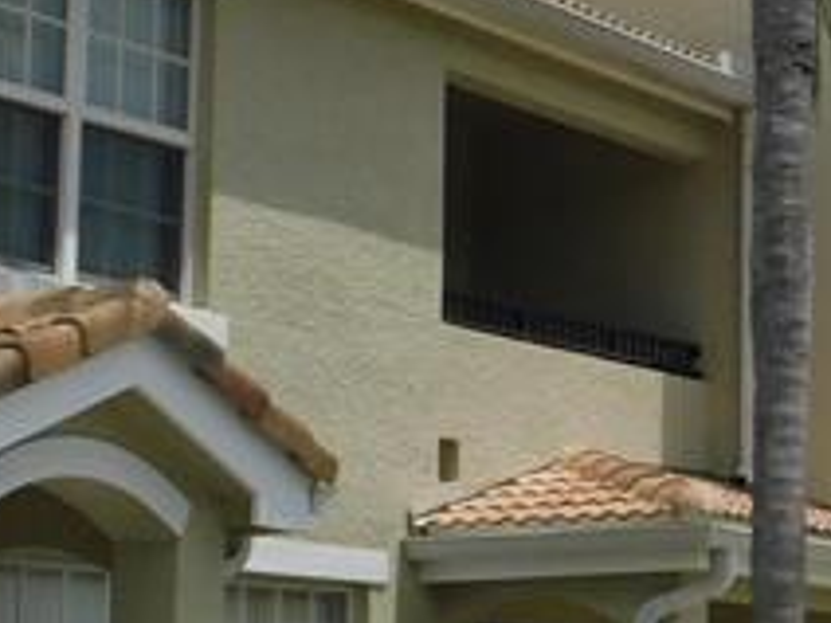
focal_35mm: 145
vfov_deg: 10.2
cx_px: 1129
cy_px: 165
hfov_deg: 13.1
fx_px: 3481
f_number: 6.4
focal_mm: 5.3
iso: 125
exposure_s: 1/800
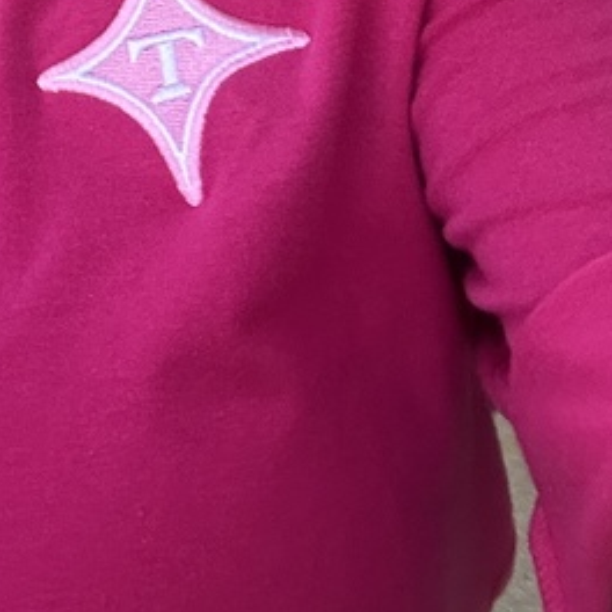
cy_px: -554
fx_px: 2060
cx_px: -230
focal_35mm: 103
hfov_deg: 15.9
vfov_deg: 14.5
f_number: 1.9
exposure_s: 1/109
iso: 80
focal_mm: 2.69
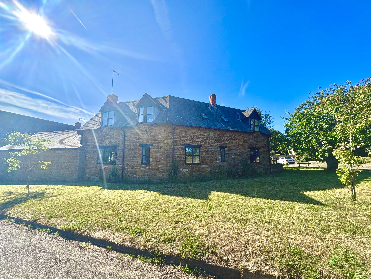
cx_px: 186
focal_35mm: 14
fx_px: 150
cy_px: 140
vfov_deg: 85.7
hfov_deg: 102.1
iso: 64
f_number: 2.2
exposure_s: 1/1277
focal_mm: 2.22
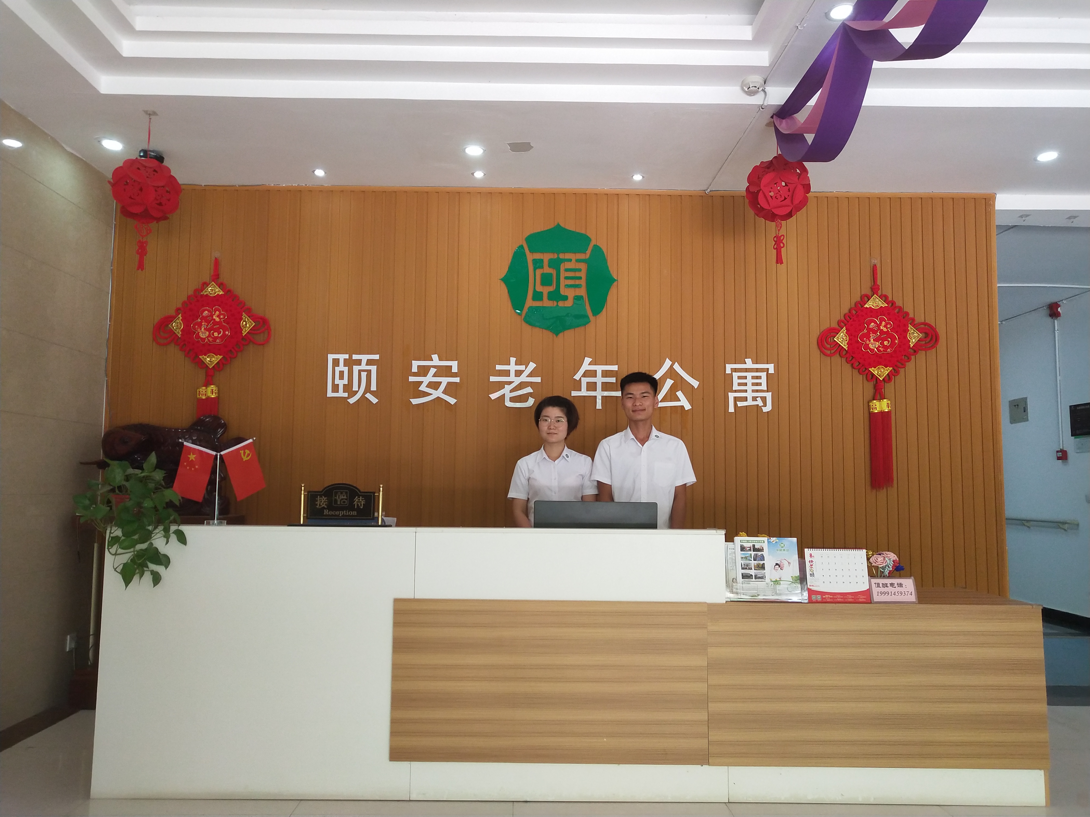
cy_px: 408
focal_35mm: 30
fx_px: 945
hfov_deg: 60.0
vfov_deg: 46.8
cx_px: 545
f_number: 1.8
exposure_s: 1/100
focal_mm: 3.95
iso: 211
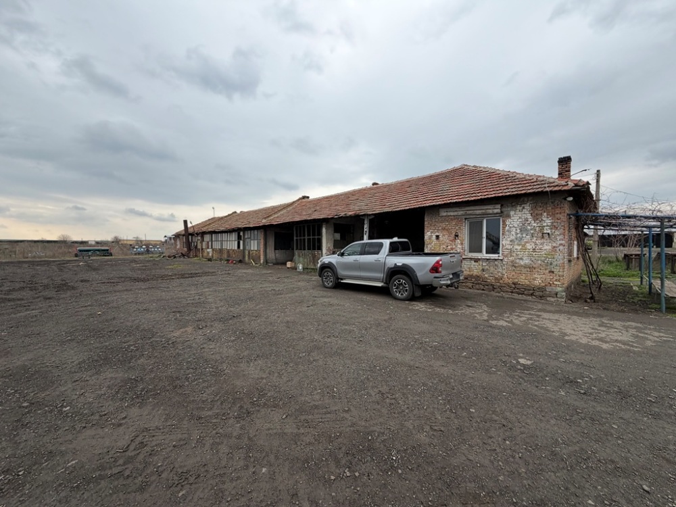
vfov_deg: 85.7
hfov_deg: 102.1
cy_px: 254
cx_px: 338
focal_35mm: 14
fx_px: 273
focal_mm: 2.22
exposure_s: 1/742
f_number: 2.2
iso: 40
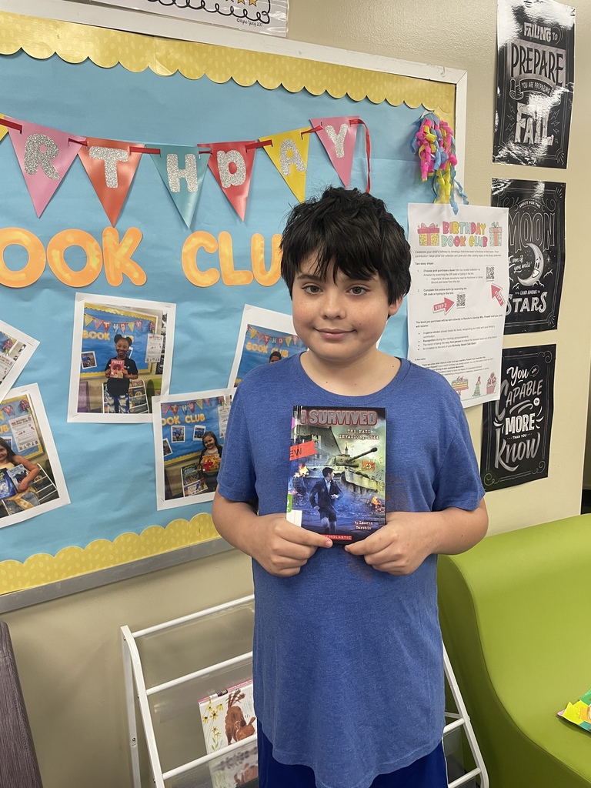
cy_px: 394
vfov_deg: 67.3
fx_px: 592
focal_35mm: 26
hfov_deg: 53.1
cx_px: 296
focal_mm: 4.2
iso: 125
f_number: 1.6
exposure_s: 1/99
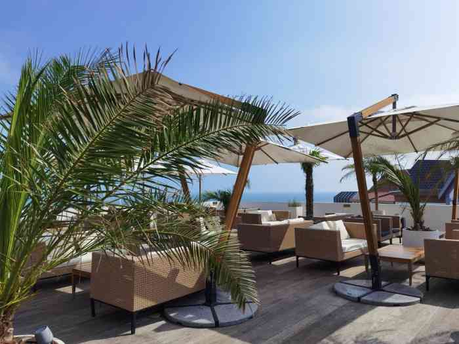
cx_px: 230
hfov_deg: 65.3
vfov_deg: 51.4
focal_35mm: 27
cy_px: 172
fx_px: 358
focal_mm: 6.71
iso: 50
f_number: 1.9
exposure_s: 1/10000
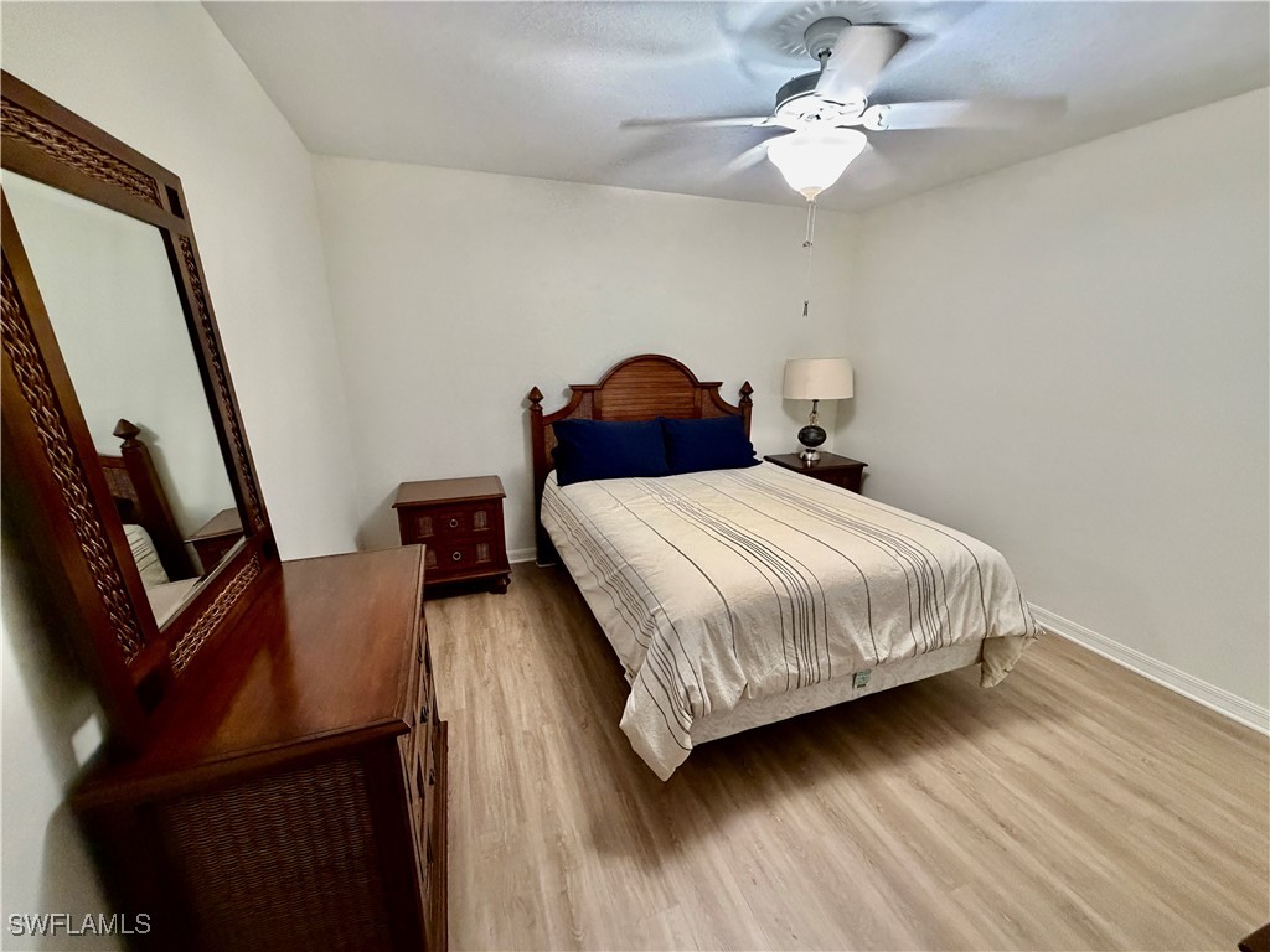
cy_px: 476
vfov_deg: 85.7
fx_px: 514
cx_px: 635
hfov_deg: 102.1
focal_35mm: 14
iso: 640
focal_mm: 2.22
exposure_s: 1/60
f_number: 2.2
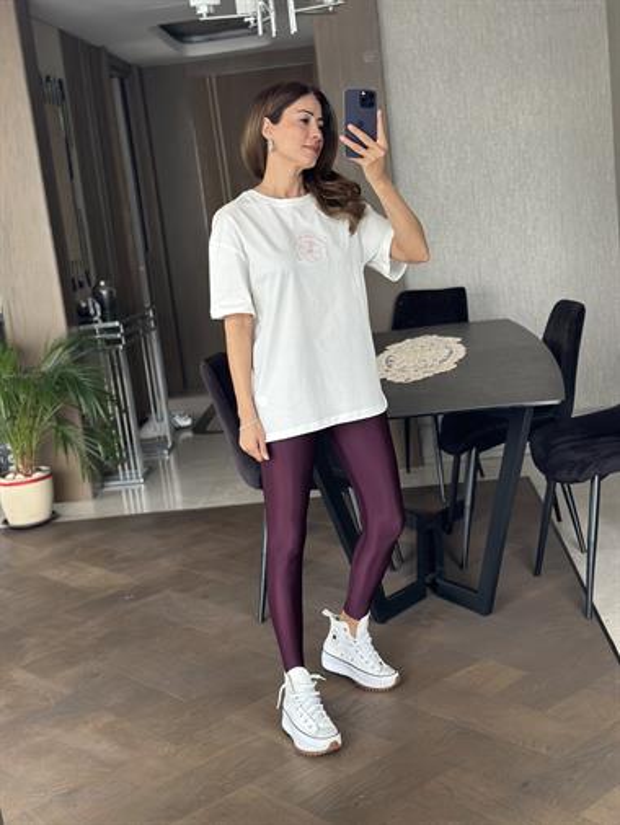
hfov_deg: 30.3
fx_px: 1145
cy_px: 412
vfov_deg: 39.6
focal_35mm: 48
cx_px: 310
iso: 200
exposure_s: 1/60
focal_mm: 6.86
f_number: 1.78
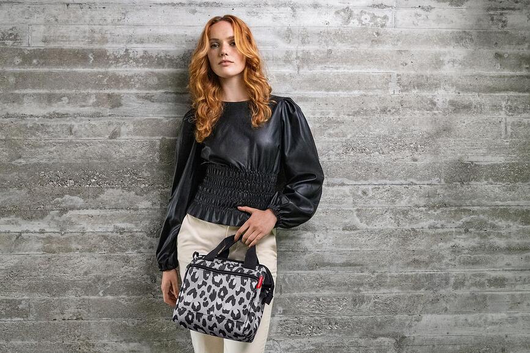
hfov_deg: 61.9
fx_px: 442
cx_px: 265
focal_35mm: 30
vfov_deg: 43.6
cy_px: 176
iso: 5000
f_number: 5.6
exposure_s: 1/200
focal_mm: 30
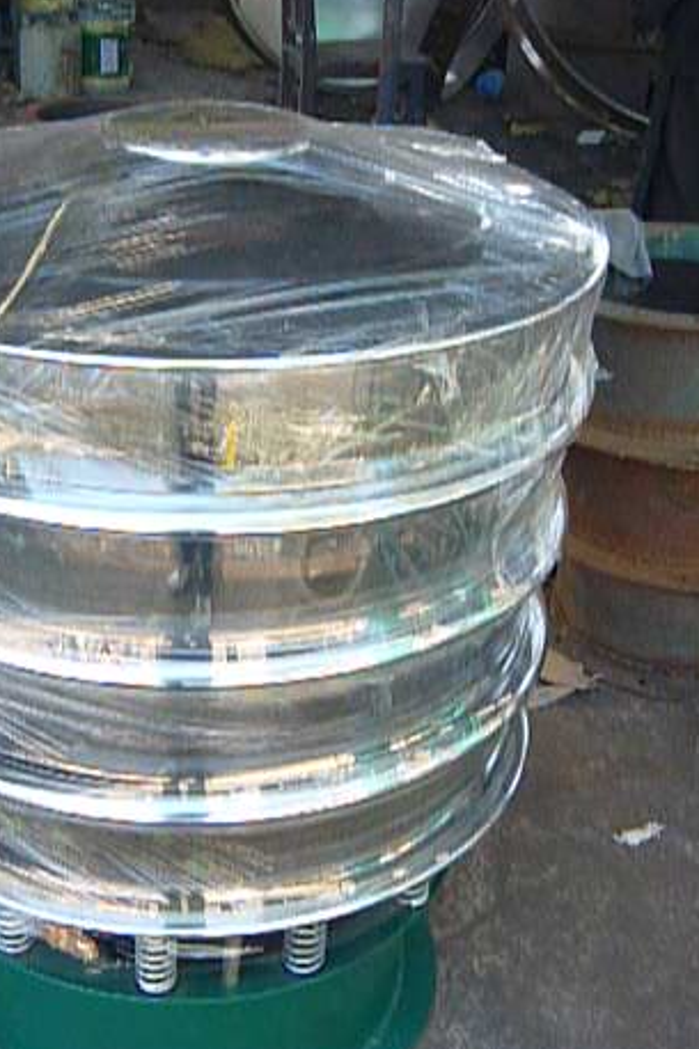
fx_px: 1399
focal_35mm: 48
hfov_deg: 27.8
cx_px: 209
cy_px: 534
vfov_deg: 41.1
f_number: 8
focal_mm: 5.5
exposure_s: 1/40
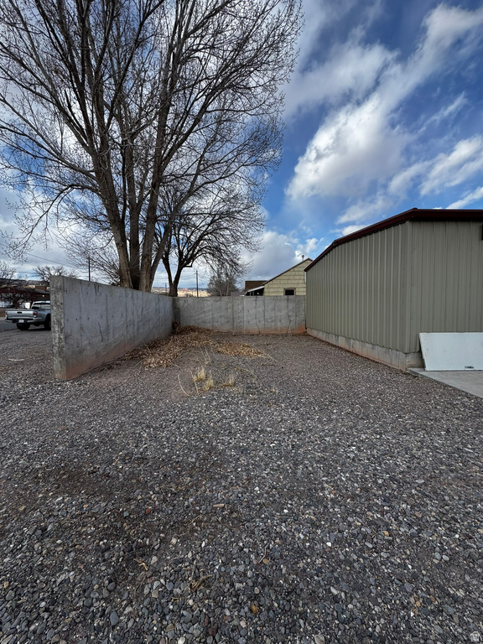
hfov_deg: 85.7
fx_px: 260
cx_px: 242
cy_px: 322
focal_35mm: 14
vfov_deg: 102.1
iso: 50
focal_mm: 2.22
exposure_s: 1/1006
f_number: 2.2
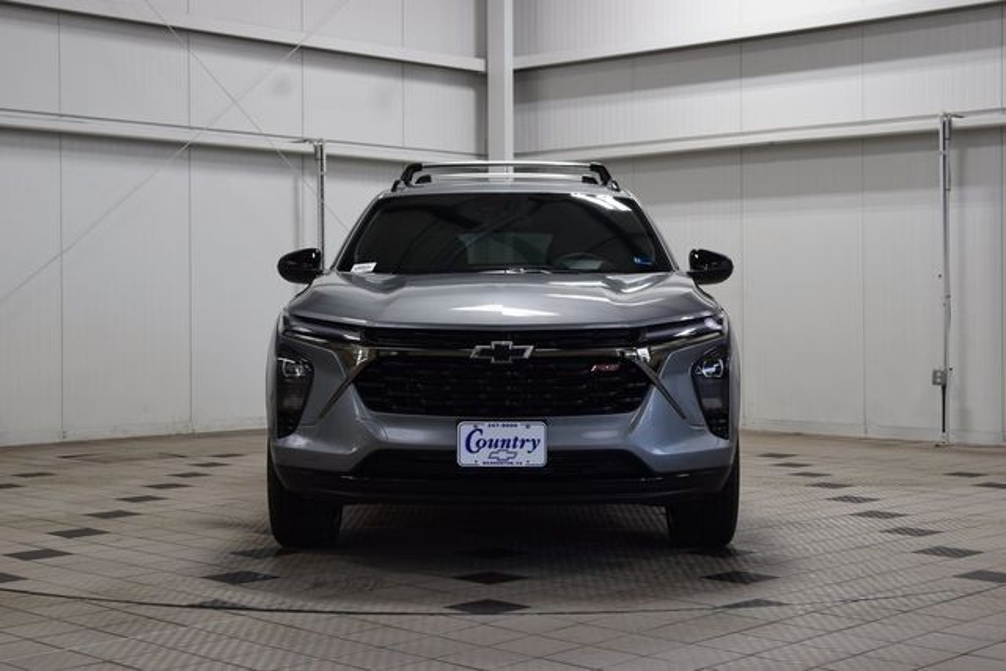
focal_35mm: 60
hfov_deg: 33.4
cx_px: 503
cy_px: 336
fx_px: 1677
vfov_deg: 22.6
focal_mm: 40
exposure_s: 1/25
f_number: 7.1
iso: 400
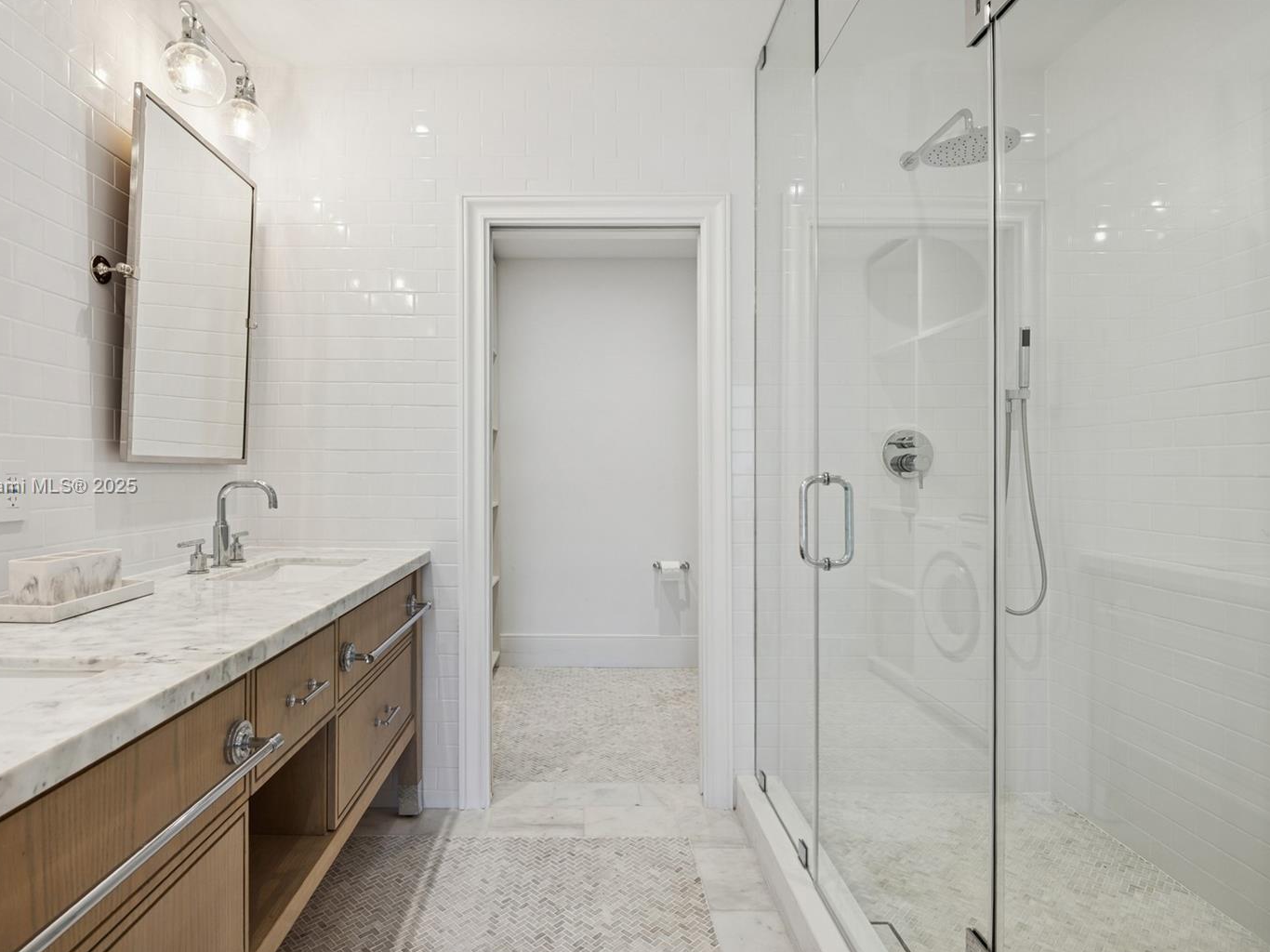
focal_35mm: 18
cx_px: 583
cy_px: 488
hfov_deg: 87.6
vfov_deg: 71.6
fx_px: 660
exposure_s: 1/15
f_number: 8
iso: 250
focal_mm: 16
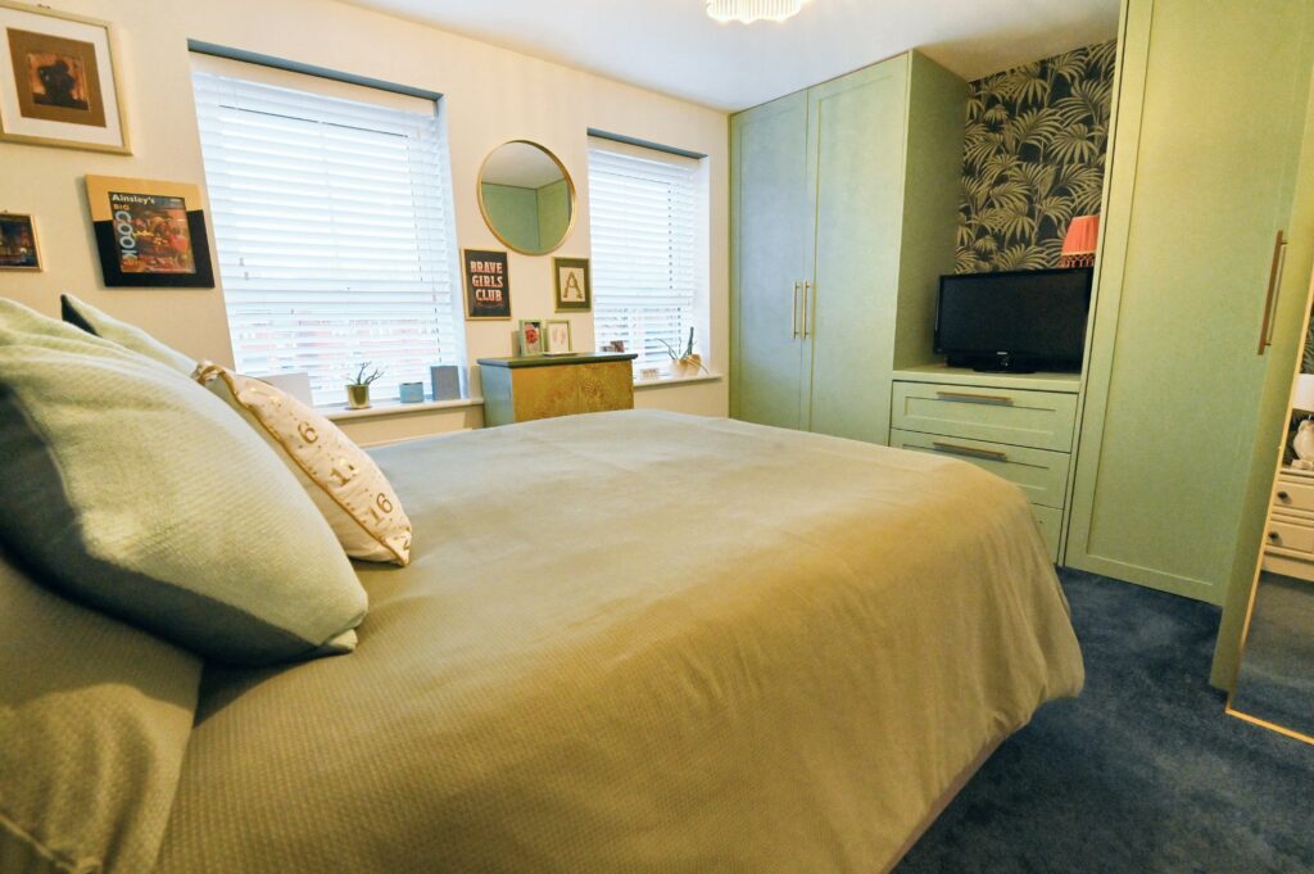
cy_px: 437
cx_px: 657
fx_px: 547
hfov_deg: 100.4
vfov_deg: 77.2
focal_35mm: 15
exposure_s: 1/30
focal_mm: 15
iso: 6400
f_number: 10
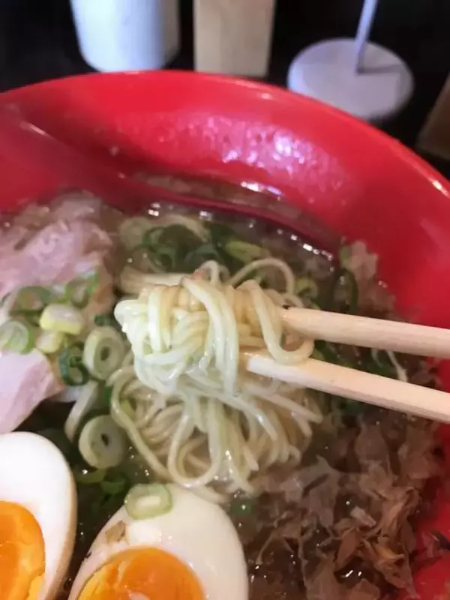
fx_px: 485
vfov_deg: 63.4
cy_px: 300
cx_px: 225
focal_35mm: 28
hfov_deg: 49.7
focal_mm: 3.99
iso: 40
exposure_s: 1/17
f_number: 1.8
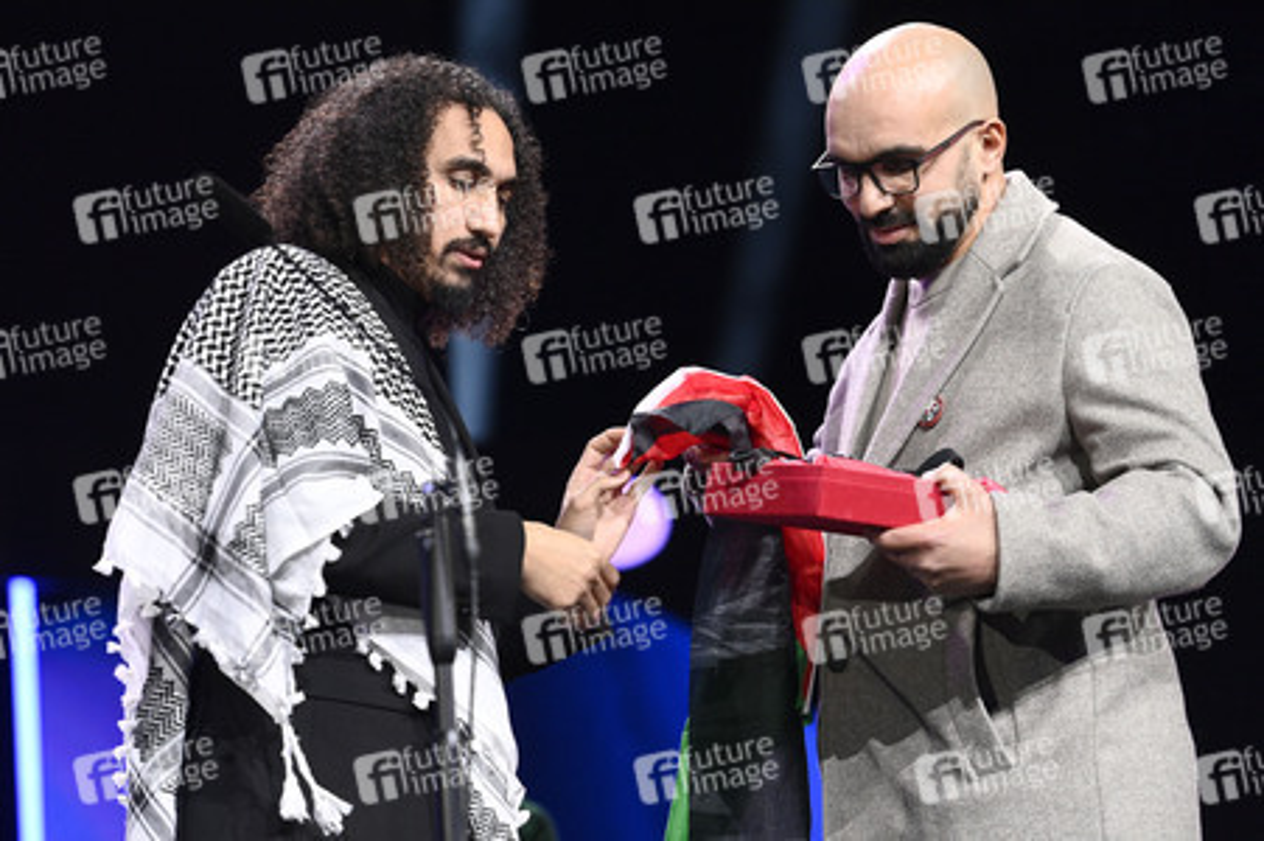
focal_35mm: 145
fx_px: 5087
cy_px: 420
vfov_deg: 9.4
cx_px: 632
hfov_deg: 14.2
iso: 4000
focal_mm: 145
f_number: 3.5
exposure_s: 1/250
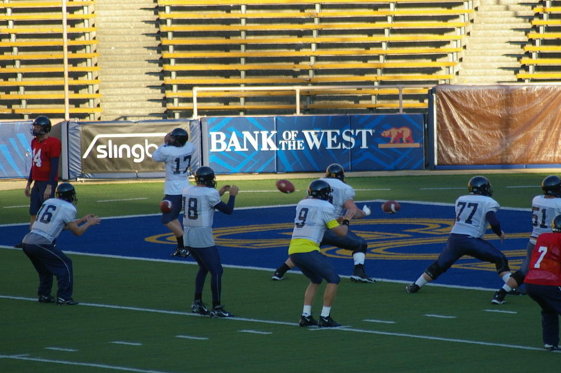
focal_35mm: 413
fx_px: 6431
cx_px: 350
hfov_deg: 5.0
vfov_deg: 3.3
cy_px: 181
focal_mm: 210
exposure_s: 1/250
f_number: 4.5
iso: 200
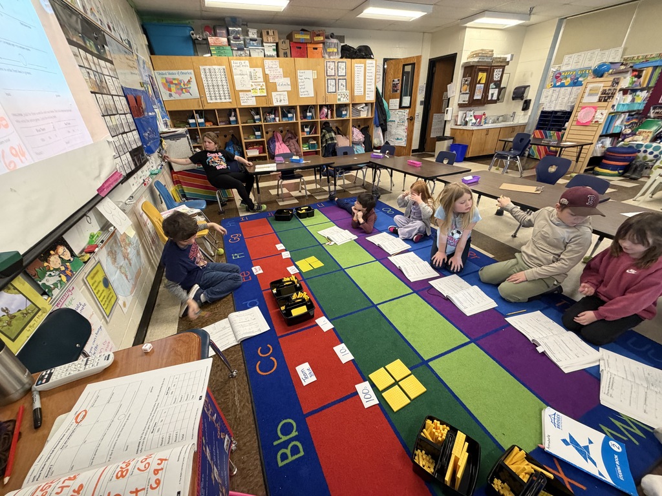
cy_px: 248
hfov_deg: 102.1
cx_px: 331
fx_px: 268
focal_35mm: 14
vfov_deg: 85.7
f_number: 2.2
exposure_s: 1/60
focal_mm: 2.22
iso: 320
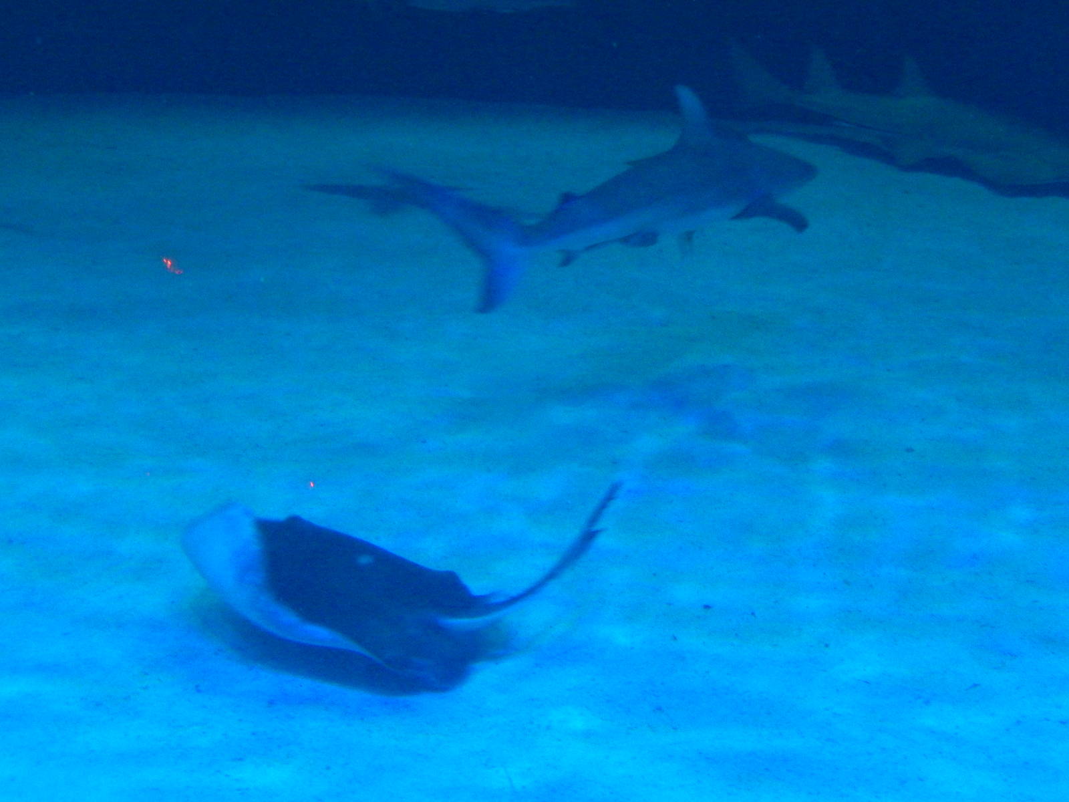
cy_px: 401
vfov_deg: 21.9
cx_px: 534
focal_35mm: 67
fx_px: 2069
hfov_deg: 29.0
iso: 1100
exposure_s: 1/15
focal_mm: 12
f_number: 4.8
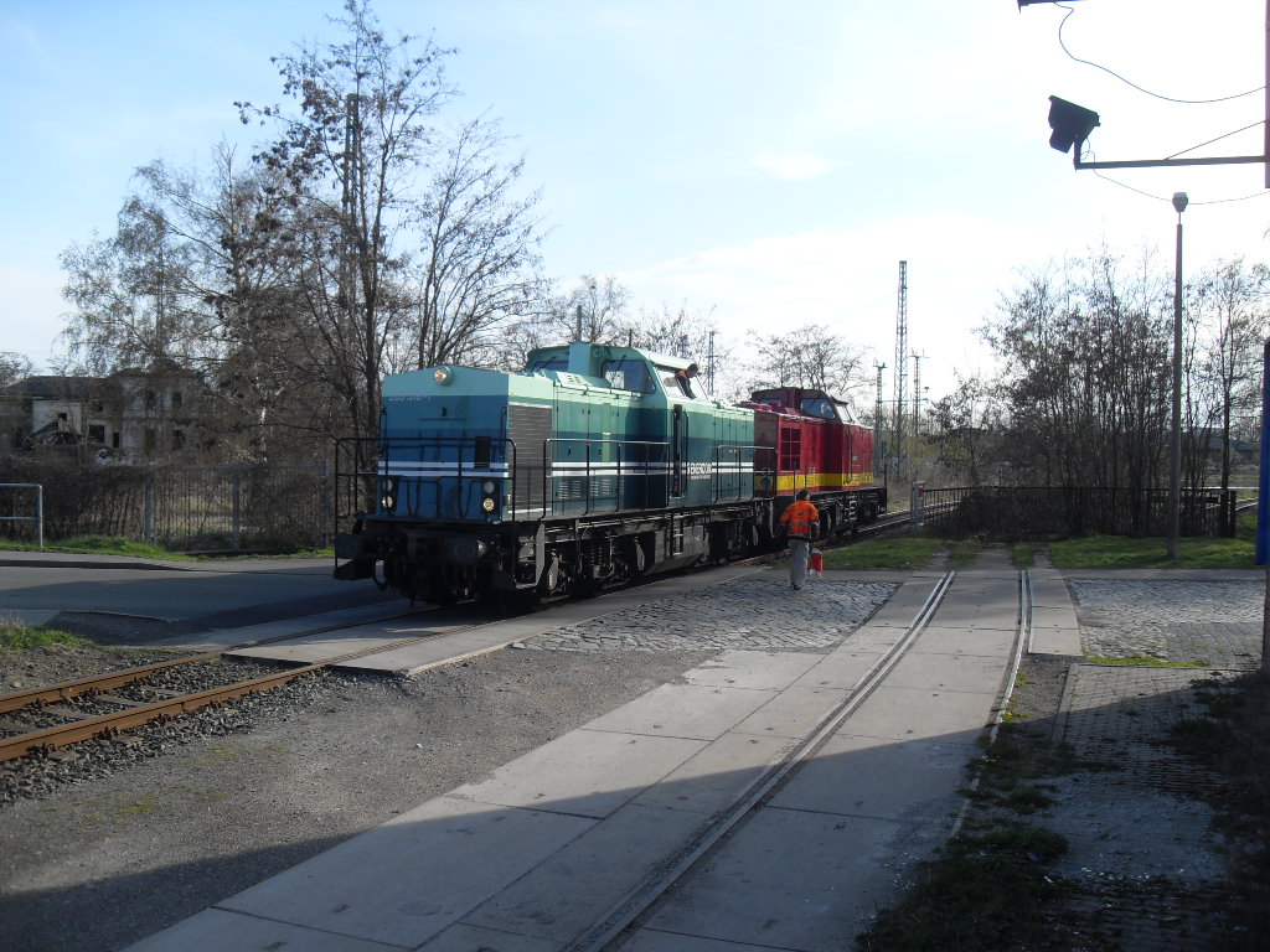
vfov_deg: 41.8
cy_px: 476
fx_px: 1247
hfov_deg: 54.0
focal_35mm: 34
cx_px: 635
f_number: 7
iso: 80
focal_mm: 6.3
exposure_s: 1/125
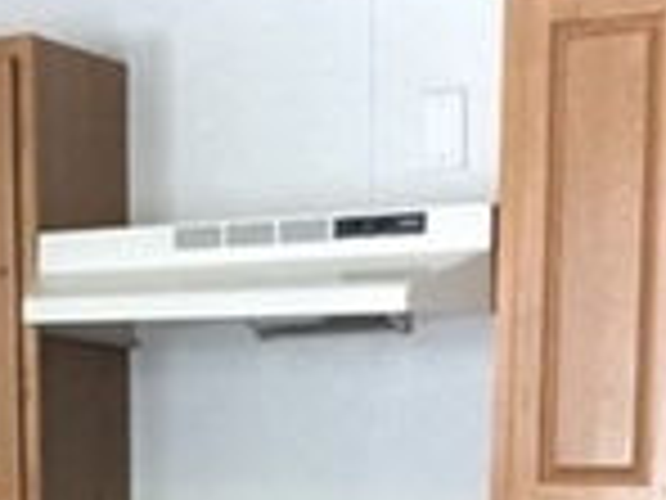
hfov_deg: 20.1
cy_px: 795
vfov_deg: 14.1
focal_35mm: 97
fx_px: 1866
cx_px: 187
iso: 32
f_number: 1.8
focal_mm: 3.99
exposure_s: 1/24
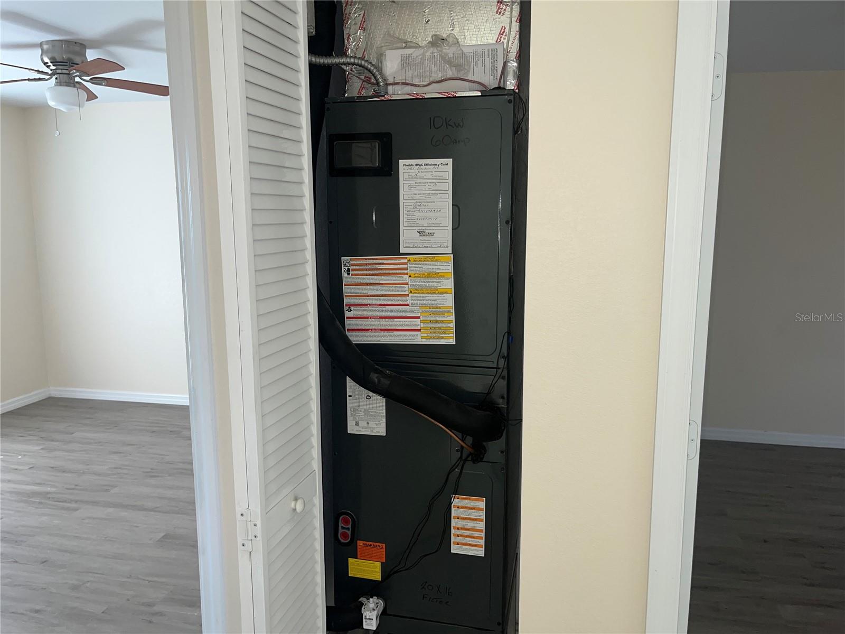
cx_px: 422
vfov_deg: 53.1
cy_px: 317
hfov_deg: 67.3
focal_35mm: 26
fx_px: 635
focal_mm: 5.1
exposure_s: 1/49
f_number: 1.6
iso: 50
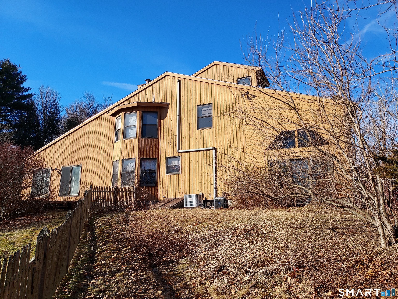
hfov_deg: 71.6
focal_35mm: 24
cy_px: 150
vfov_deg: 56.8
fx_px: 276
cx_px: 199
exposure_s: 1/856
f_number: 1.8
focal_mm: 4.6
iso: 40
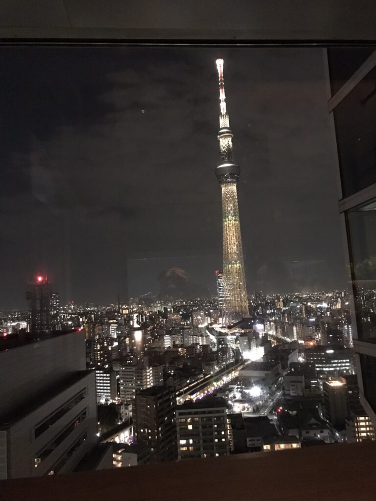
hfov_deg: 49.7
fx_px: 406
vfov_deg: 63.4
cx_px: 188
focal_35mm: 28
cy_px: 250
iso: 250
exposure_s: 1/4
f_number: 1.8
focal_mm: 3.99
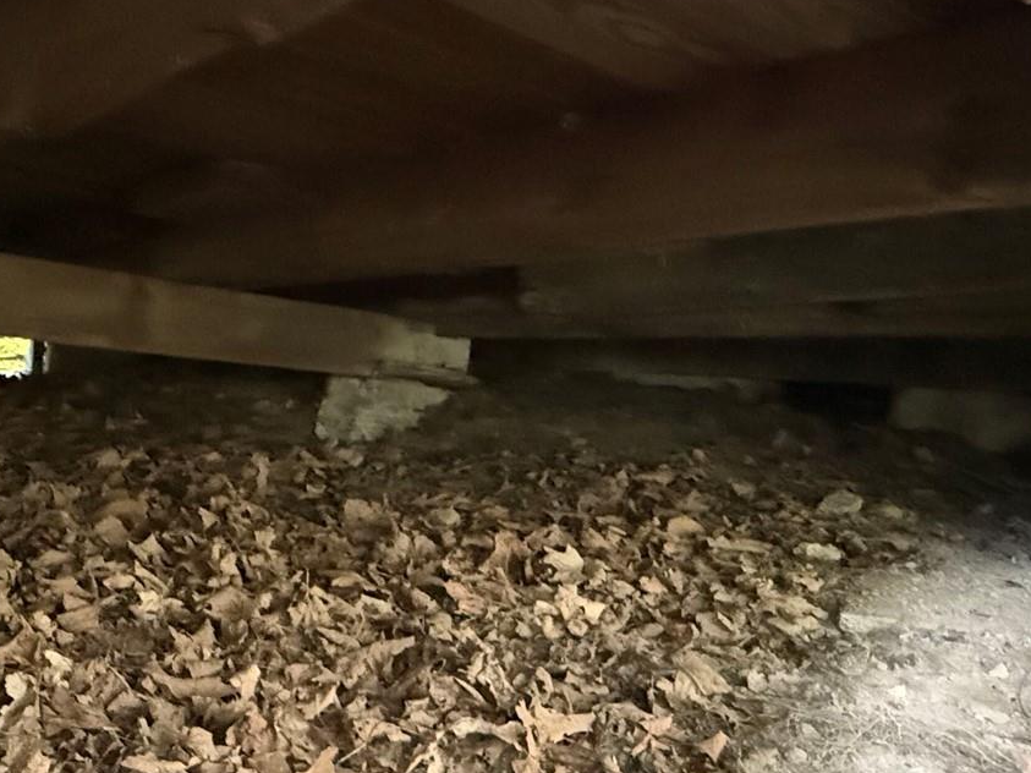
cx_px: 378
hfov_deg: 53.3
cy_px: 472
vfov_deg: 41.5
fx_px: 1013
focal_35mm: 34
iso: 2000
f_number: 2.2
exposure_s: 1/30
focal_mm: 2.22
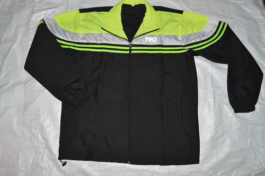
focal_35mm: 27
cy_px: 88
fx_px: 198
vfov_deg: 47.8
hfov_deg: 67.4
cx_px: 132
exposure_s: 1/60
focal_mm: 18
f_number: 8
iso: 100
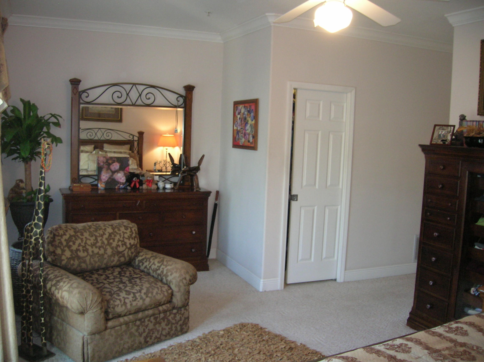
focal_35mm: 34
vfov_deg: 41.7
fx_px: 475
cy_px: 181
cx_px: 242
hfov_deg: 54.0
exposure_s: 1/28.7
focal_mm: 5.7
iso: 152
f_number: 2.9
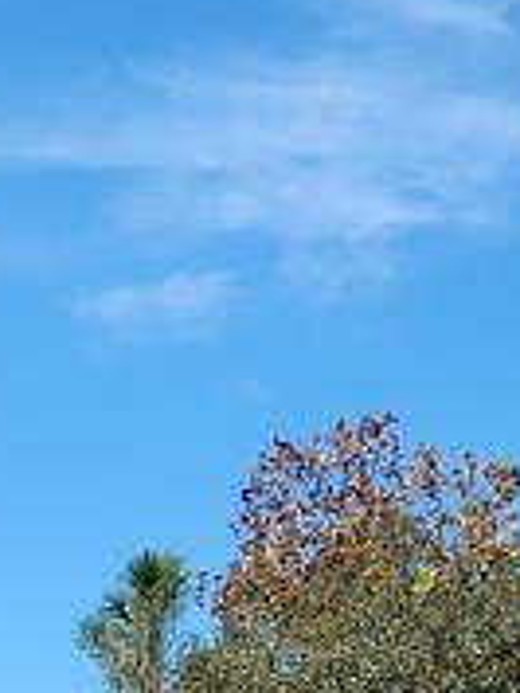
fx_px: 2661
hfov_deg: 10.1
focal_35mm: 133
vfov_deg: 13.5
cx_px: -618
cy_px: 1194
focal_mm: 5.4
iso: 20
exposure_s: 1/947
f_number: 1.8
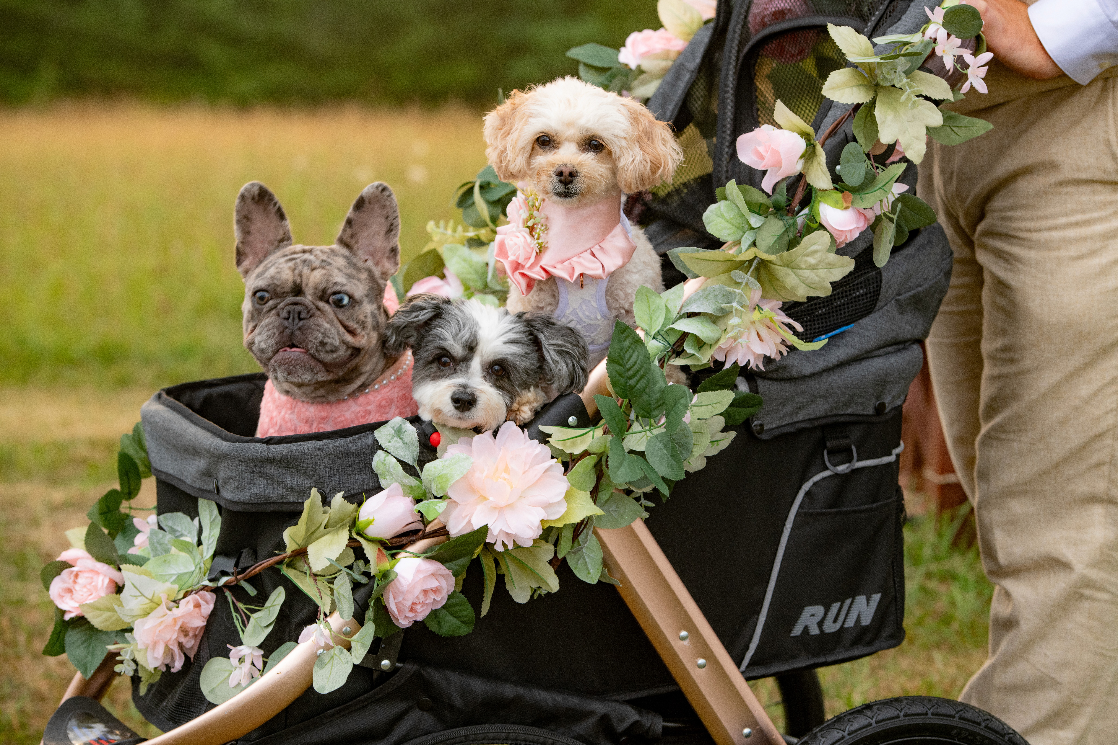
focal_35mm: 105
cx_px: 559
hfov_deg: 19.5
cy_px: 372
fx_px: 3261
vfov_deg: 13.0
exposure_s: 1/125
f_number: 5
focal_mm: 105
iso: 800
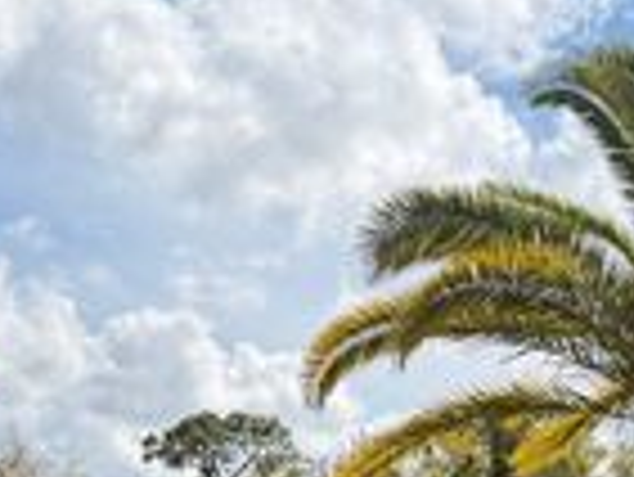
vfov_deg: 16.2
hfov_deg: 22.7
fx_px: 1558
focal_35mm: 85
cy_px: 677
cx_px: 490
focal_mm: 6.76
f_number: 1.78
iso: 100
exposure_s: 1/2801
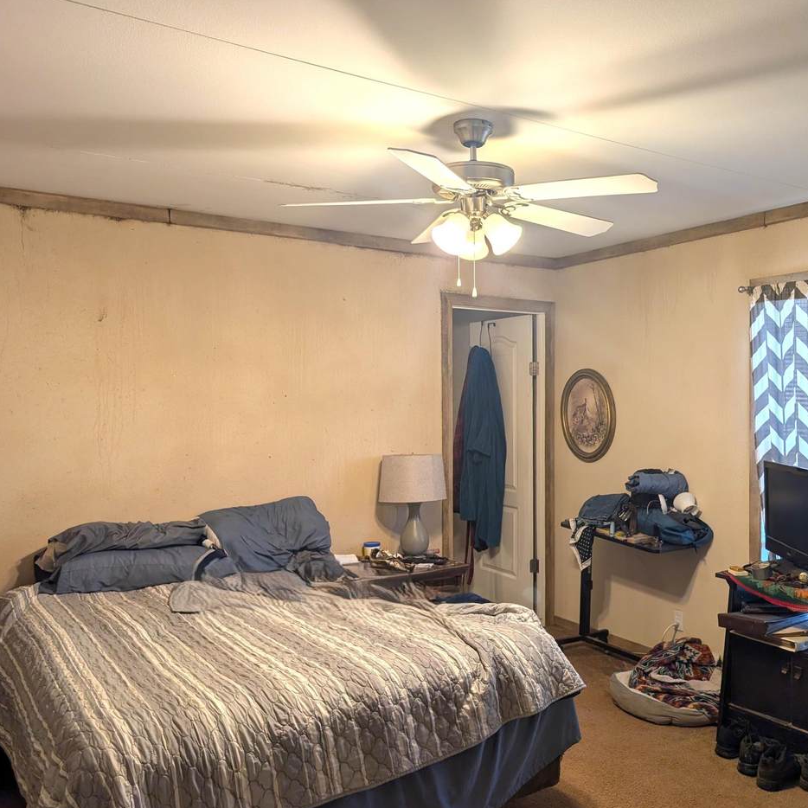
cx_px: 494
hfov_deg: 55.1
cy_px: 411
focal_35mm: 29
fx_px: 766
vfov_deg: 55.6
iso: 22
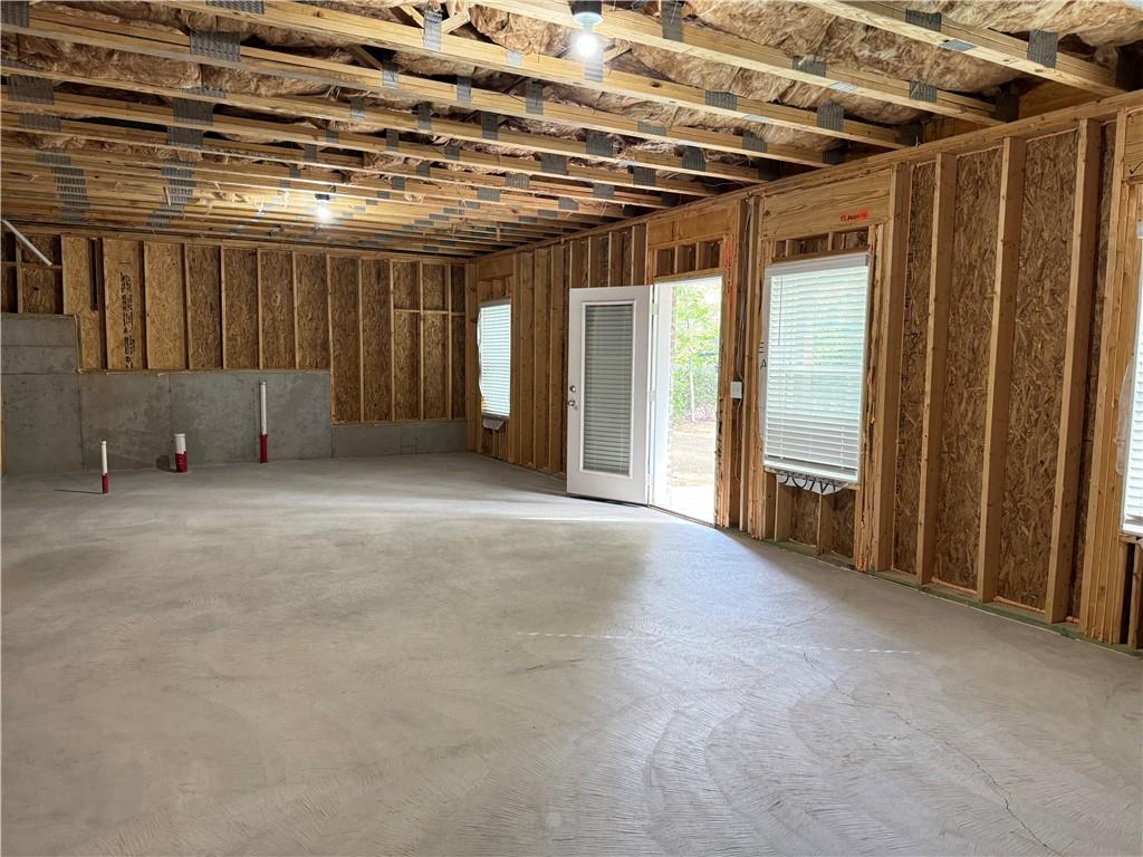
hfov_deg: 71.6
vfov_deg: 56.8
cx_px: 572
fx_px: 792
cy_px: 428
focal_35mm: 24
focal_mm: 6.76
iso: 250
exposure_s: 1/60
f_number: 1.78
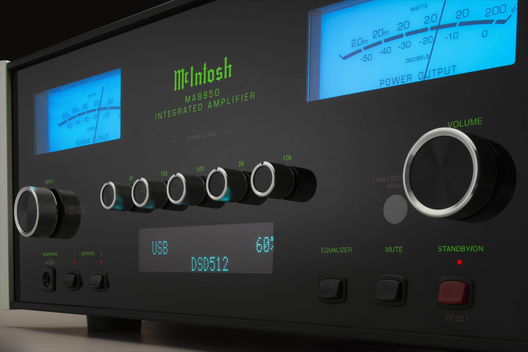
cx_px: 264
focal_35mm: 45
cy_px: 176
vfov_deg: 29.9
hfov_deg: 43.6
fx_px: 660
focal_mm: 45
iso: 200
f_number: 20
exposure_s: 6
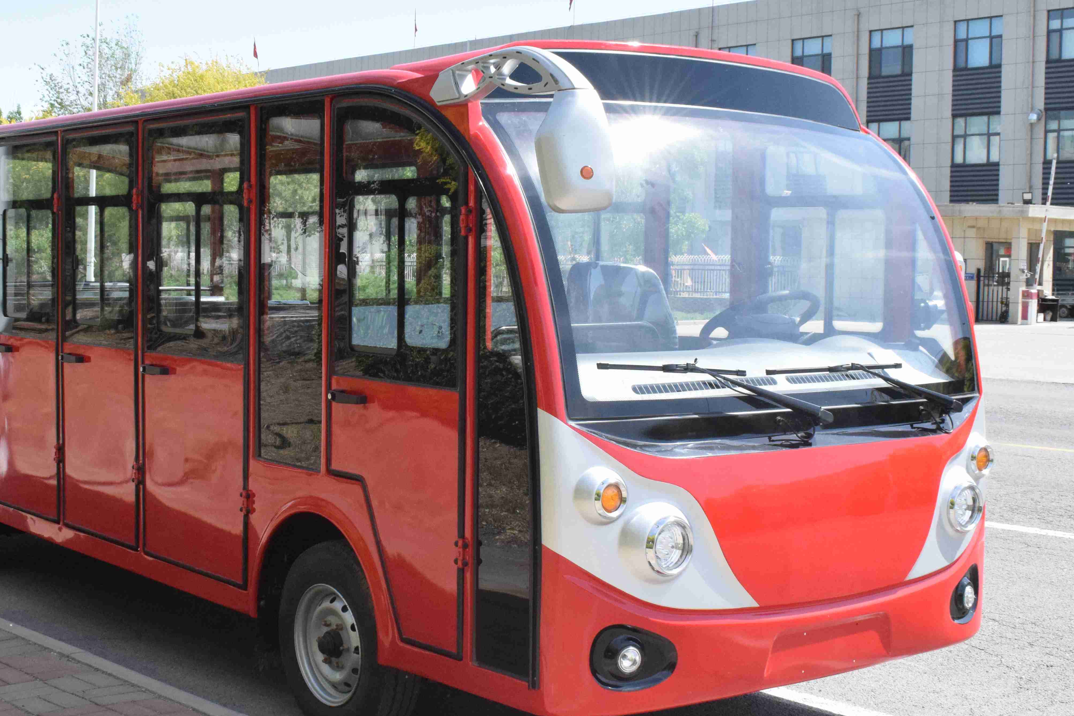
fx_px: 1611
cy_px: 348
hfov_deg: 36.8
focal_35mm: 54
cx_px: 466
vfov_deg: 25.1
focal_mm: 24
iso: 2500
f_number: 16
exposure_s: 1/1000
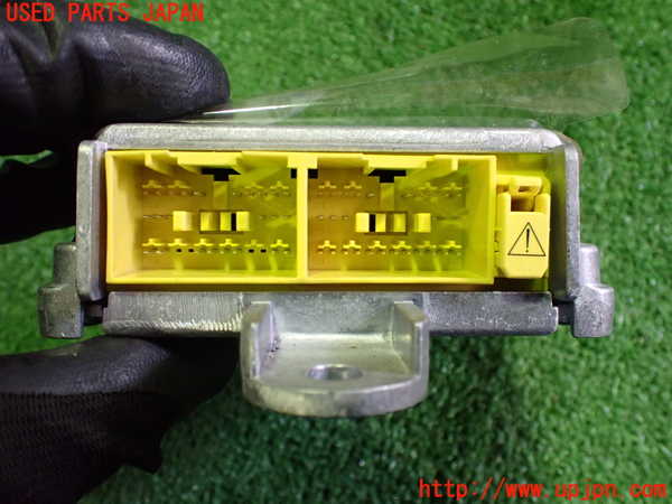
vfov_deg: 46.8
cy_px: 252
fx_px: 582
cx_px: 336
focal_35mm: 30
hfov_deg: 60.0
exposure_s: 1/80
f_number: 2.3
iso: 800
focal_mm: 5.4
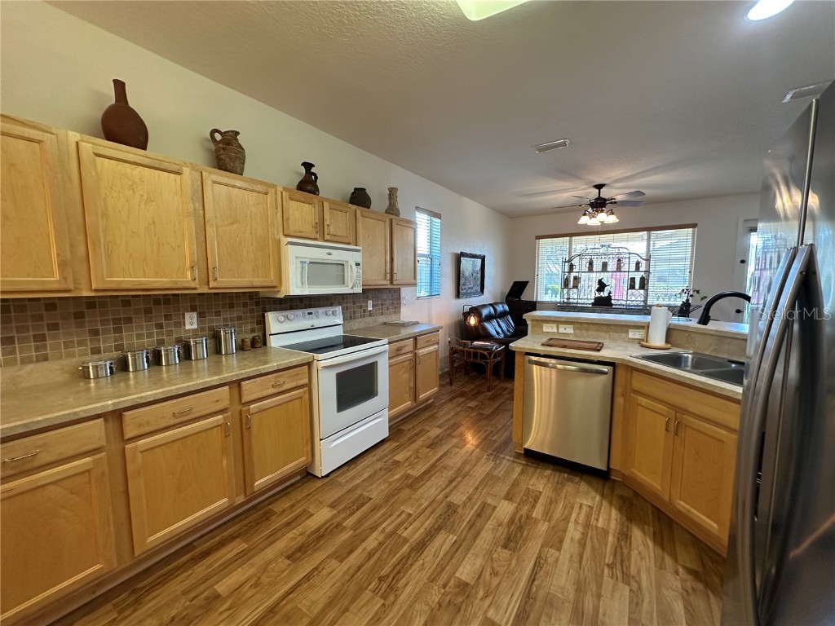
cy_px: 313
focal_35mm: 14
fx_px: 338
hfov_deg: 102.1
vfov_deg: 85.7
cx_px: 418
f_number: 2.2
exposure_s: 1/60
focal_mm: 2.22
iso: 160
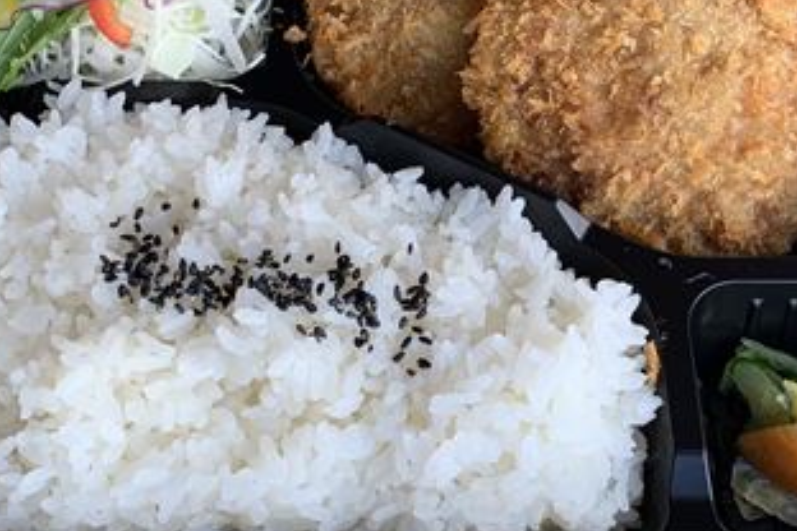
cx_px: 488
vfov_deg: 25.9
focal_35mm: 52
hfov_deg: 38.0
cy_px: 217
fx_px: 1151
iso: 64
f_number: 1.8
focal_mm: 4.25
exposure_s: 1/122
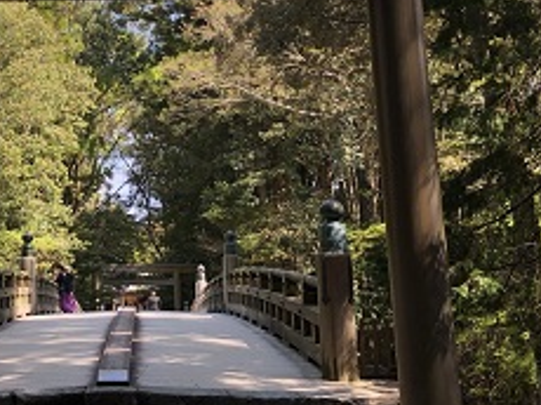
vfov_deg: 19.4
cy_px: 91
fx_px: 1171
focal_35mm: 75
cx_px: 86
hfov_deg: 25.4
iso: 20
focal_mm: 3.99
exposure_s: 1/310
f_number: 1.8
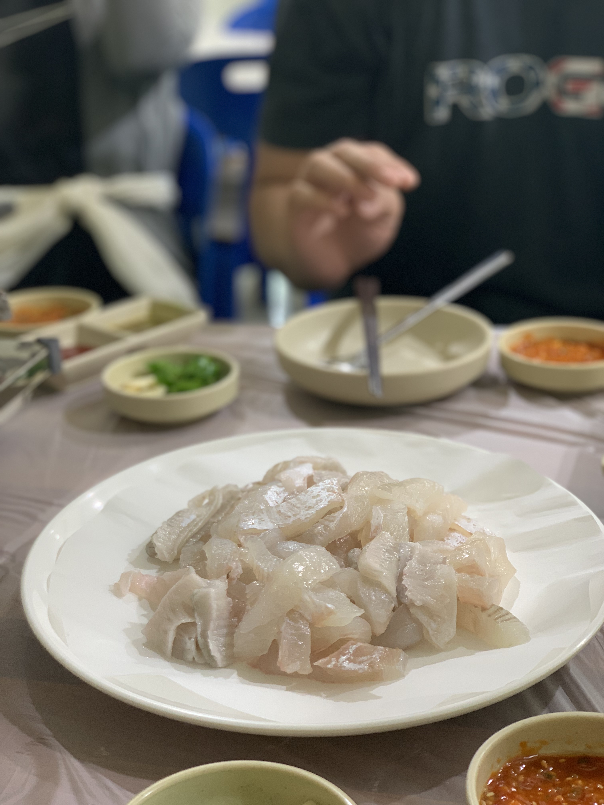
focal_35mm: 52
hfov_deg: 28.0
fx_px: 1210
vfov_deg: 36.8
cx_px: 302
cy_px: 402
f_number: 2.4
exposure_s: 1/60
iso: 100
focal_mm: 6
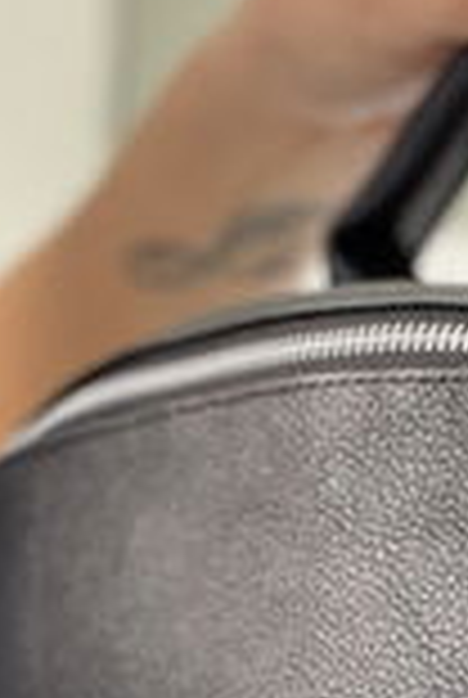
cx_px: 531
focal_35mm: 107
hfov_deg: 12.6
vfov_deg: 17.8
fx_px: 2077
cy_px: 912
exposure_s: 1/60
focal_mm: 2.71
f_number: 2.2
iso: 160
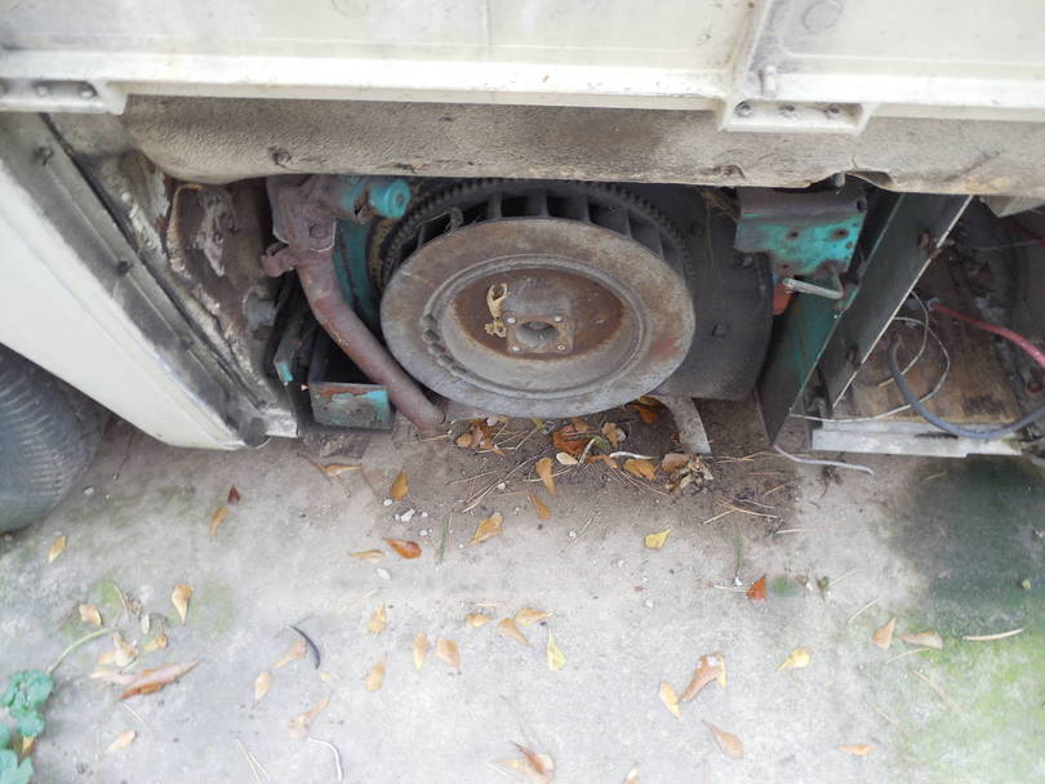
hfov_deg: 69.4
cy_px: 392
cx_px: 522
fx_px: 755
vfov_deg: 54.9
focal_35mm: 25
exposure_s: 1/40
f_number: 3.3
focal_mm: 4.5
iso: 125
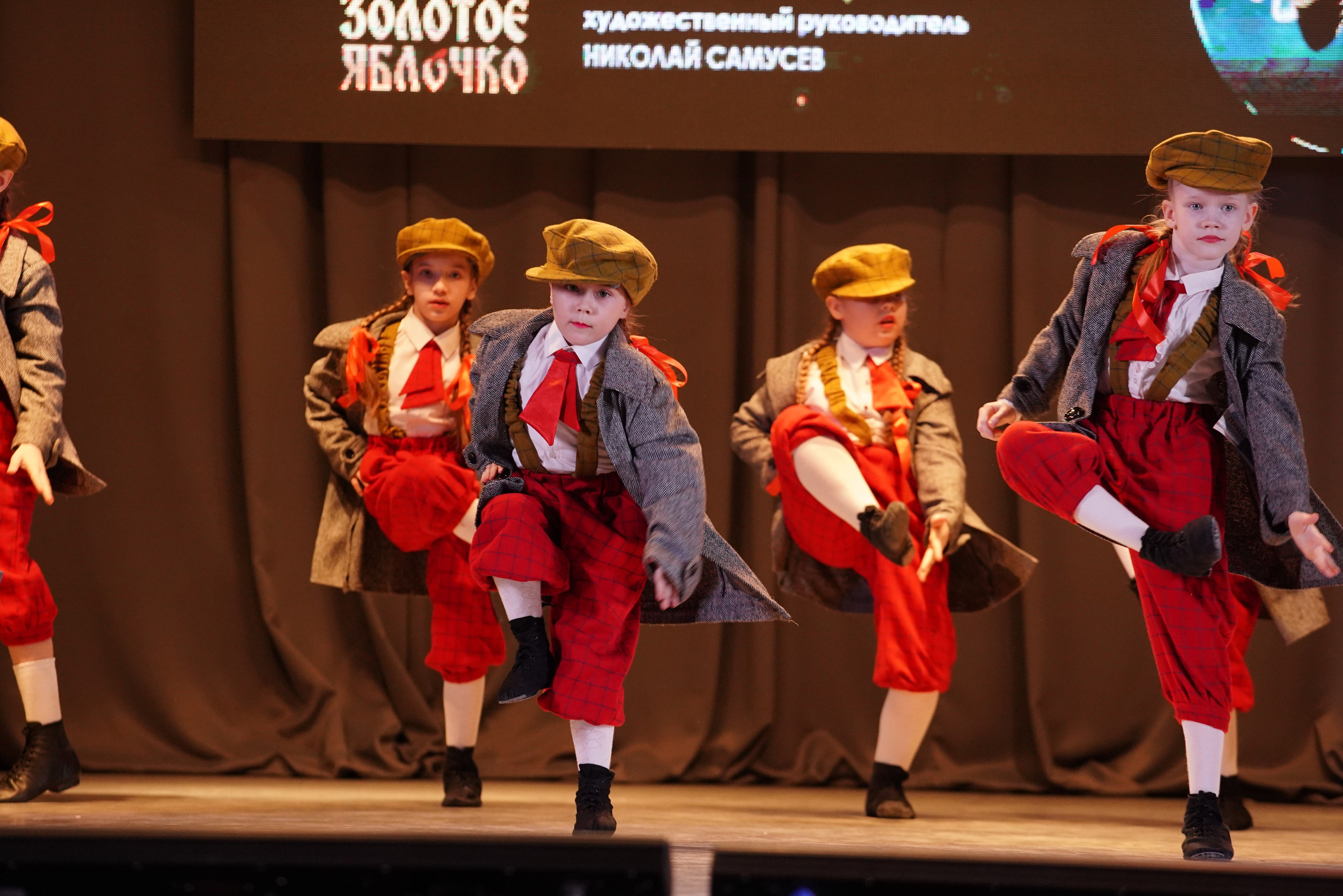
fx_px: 5745
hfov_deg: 13.3
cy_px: 448
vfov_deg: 8.9
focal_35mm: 154
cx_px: 672
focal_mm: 154
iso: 3200
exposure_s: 1/400
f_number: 5
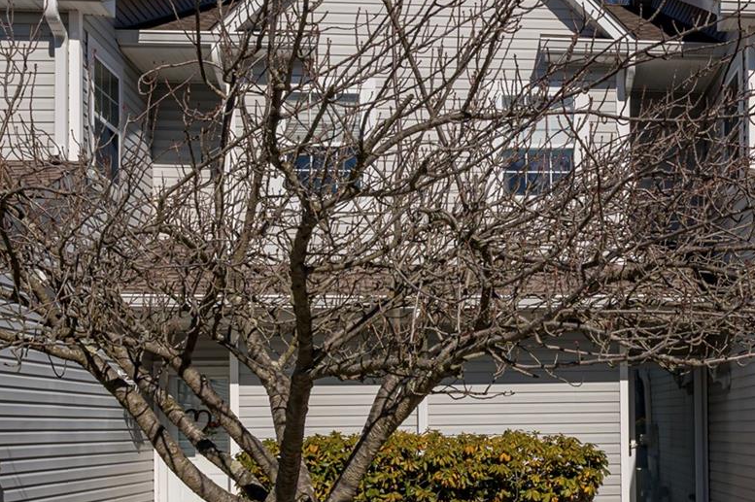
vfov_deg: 23.0
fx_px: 1216
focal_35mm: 58
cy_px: 404
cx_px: 620
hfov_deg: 33.4
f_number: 14
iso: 400
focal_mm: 22
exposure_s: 1/800
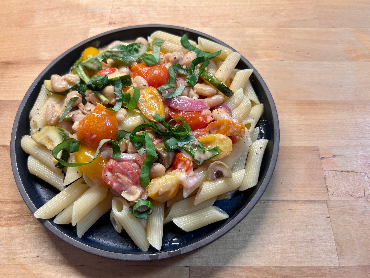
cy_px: 139
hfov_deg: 67.3
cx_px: 185
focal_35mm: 26
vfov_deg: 53.1
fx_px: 278
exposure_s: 1/60
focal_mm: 5.7
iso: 100
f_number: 1.5
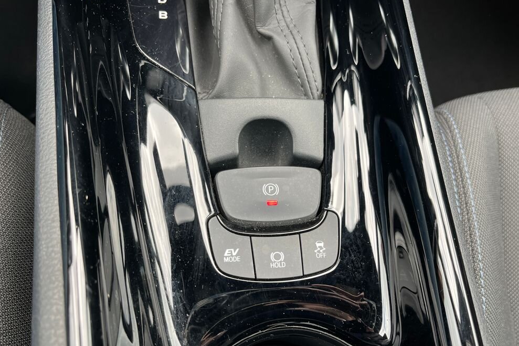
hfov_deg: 65.5
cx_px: 260
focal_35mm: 28
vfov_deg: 46.3
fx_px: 404
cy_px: 197
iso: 64
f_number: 1.6
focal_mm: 5.1
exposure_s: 1/122
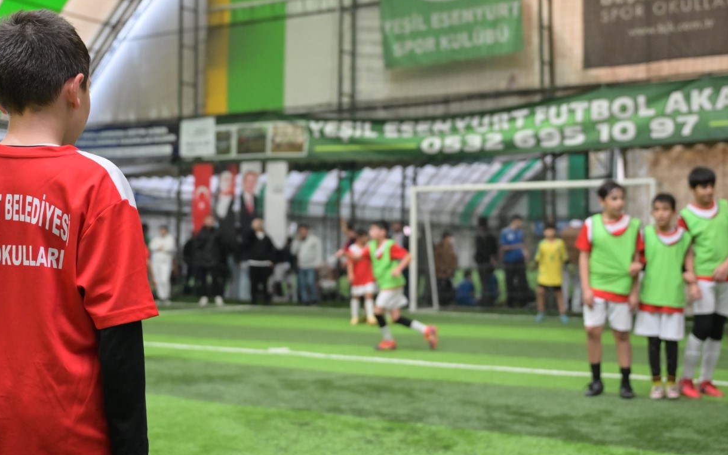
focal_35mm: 42
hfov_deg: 47.2
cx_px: 362
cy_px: 233
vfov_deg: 30.5
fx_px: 833
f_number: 2.8
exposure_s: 1/160
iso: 1250
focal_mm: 31
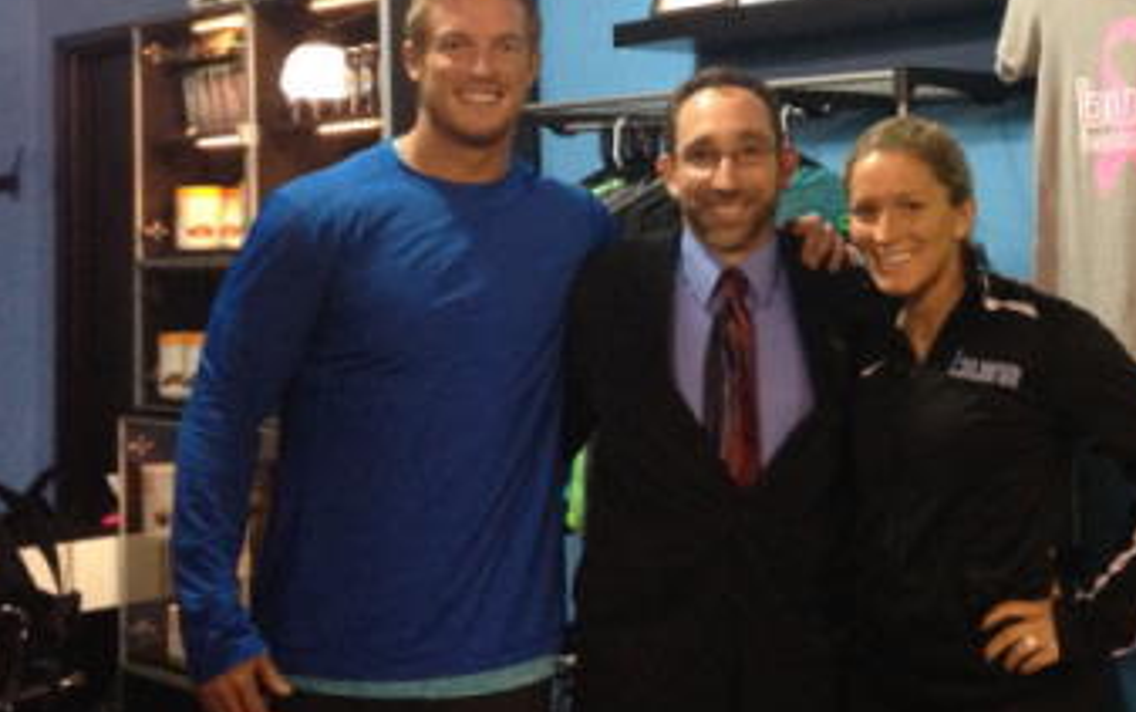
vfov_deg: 19.5
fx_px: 2044
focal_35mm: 66
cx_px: 735
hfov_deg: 30.9
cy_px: 138
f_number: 2.4
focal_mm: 4.28
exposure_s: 1/20
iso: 320
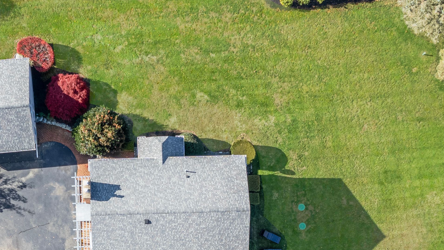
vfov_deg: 17.5
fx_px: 777
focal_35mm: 66
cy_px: 292
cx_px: 133
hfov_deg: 31.5
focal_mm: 8.38
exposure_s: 1/640
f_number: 2.8
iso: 100
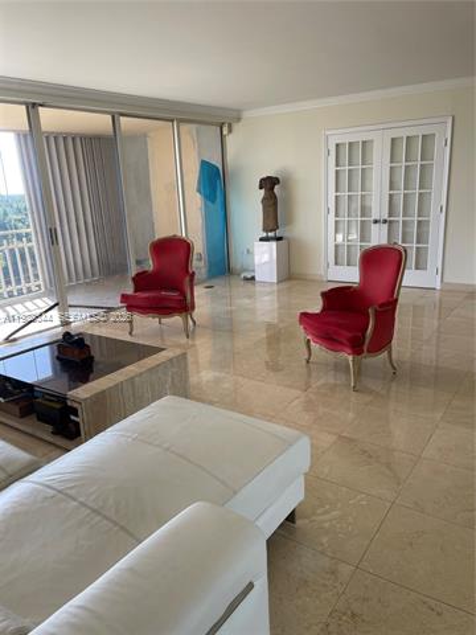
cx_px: 238
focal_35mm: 25
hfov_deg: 54.9
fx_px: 458
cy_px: 318
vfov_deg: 69.4
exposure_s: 1/202
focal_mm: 5.1
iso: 32
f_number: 1.6
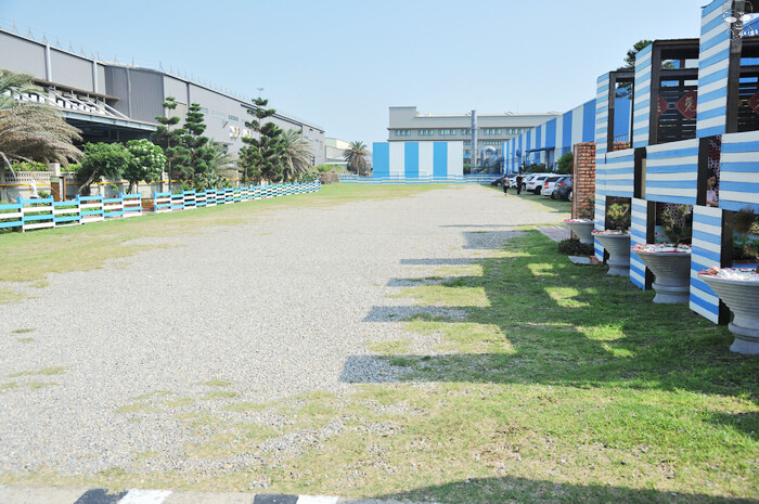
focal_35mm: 32
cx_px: 380
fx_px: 674
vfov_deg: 41.0
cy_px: 252
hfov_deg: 58.8
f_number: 5.6
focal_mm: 32
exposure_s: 1/800
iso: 200
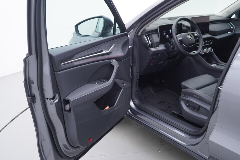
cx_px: 120
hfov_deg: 53.1
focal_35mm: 36
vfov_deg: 36.9
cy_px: 80
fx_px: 240
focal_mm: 24
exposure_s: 1/50
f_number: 3.2
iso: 125
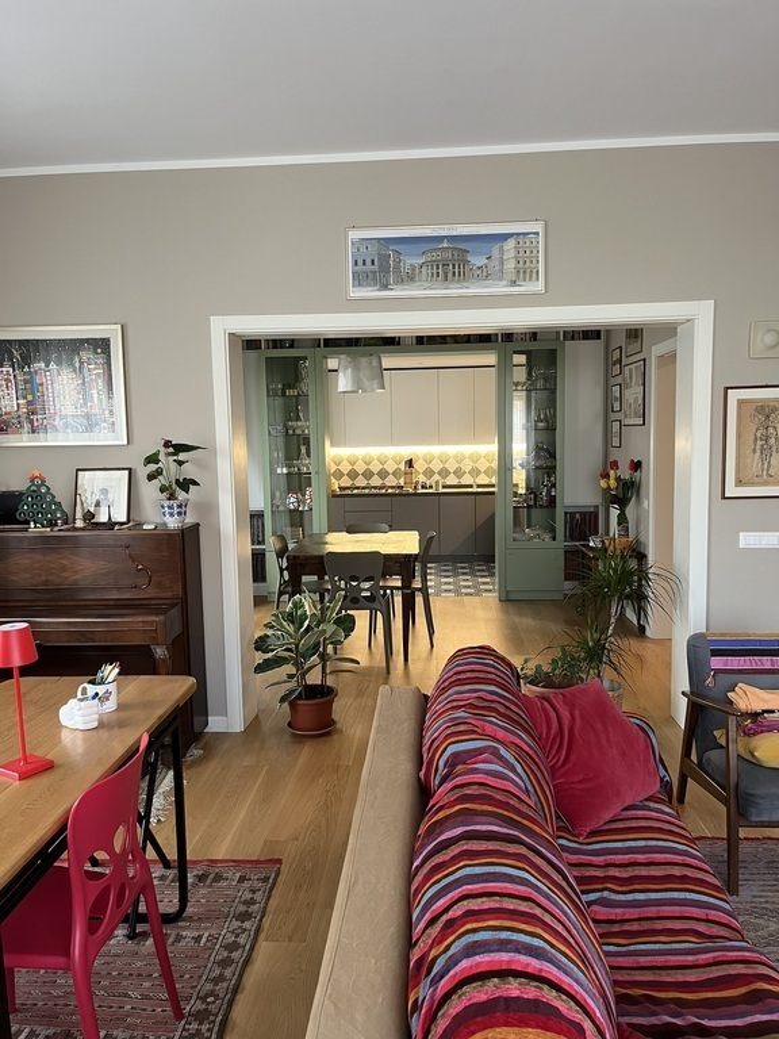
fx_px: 780
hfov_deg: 53.1
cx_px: 390
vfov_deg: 67.3
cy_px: 520
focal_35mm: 26
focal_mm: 5.1
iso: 250
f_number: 1.6
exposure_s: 1/60
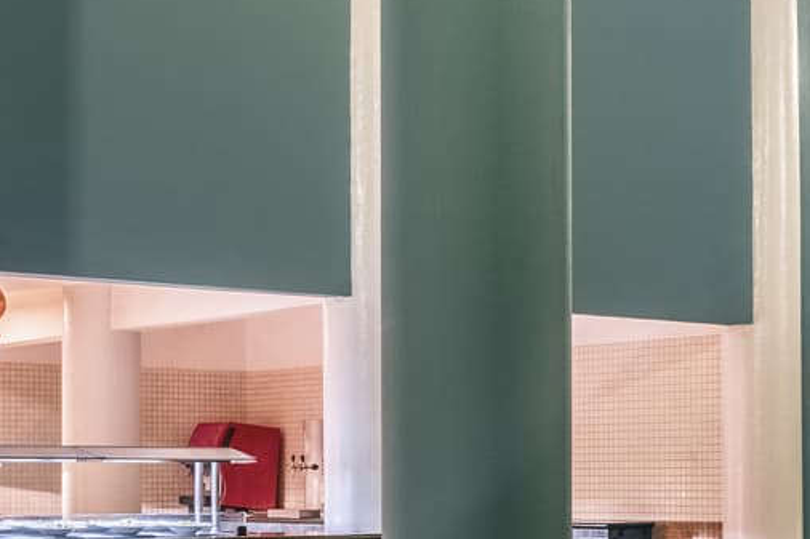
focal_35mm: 83
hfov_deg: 24.3
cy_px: 415
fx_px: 1867
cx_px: 587
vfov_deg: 16.3
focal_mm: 13.8
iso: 1000
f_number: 6.4
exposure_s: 1/25
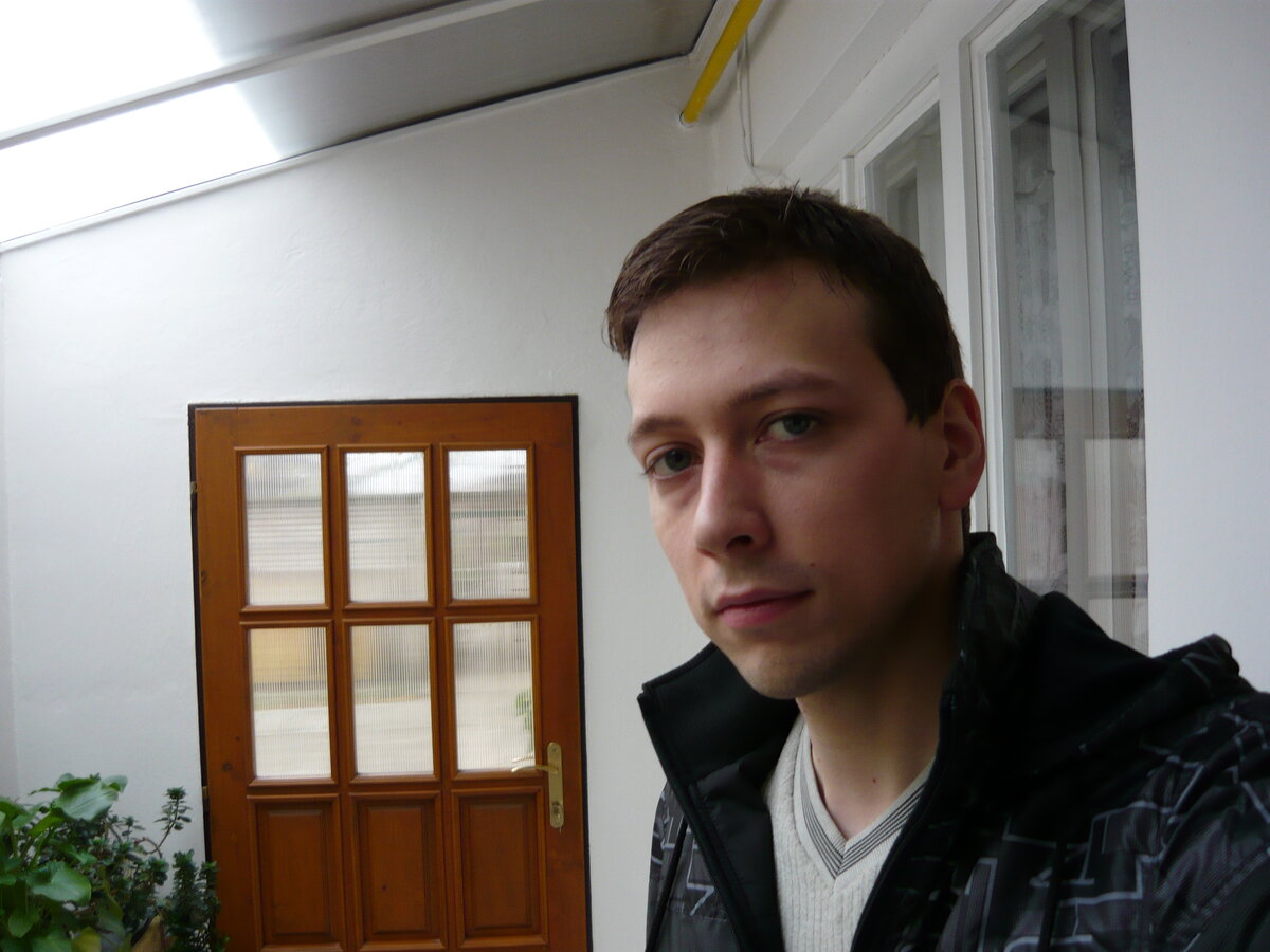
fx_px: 1211
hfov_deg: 55.4
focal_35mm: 33
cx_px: 635
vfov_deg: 42.9
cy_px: 476
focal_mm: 5.5
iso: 125
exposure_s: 1/30
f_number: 2.8
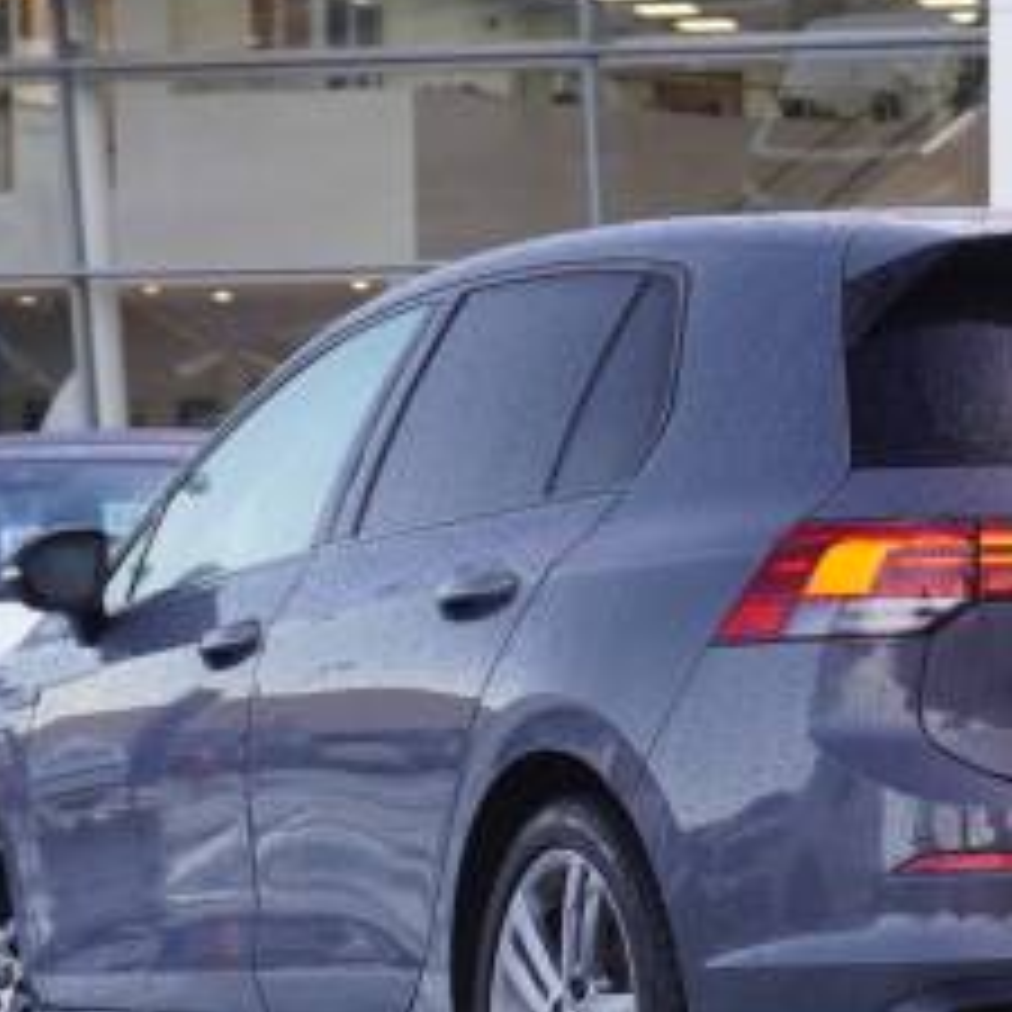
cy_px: 535
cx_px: 814
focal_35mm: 141
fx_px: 4671
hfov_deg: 12.3
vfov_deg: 12.4
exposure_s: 1/160
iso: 800
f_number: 5.6
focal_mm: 39
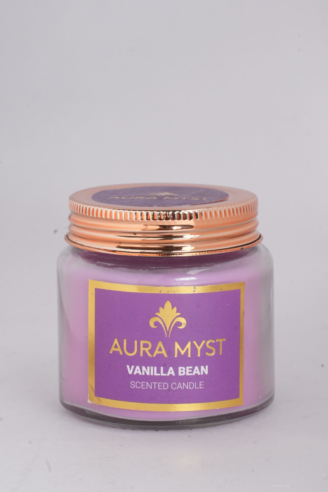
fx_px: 1530
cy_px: 246
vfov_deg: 18.3
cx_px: 164
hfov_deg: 12.2
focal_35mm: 112
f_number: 22
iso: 2000
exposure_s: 1/125
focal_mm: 75
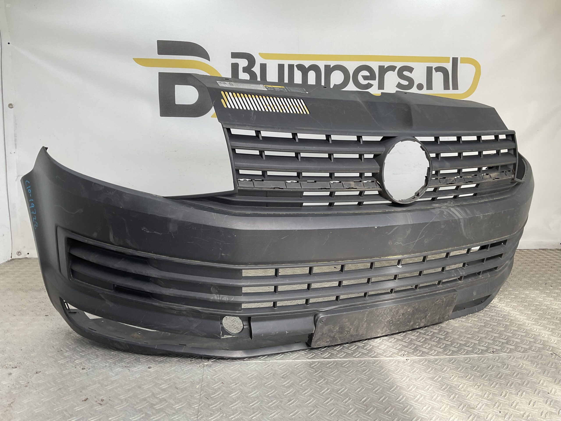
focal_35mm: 29
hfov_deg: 61.7
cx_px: 280
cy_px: 210
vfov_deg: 48.2
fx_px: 470
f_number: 1.8
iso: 16
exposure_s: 1/128
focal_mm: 3
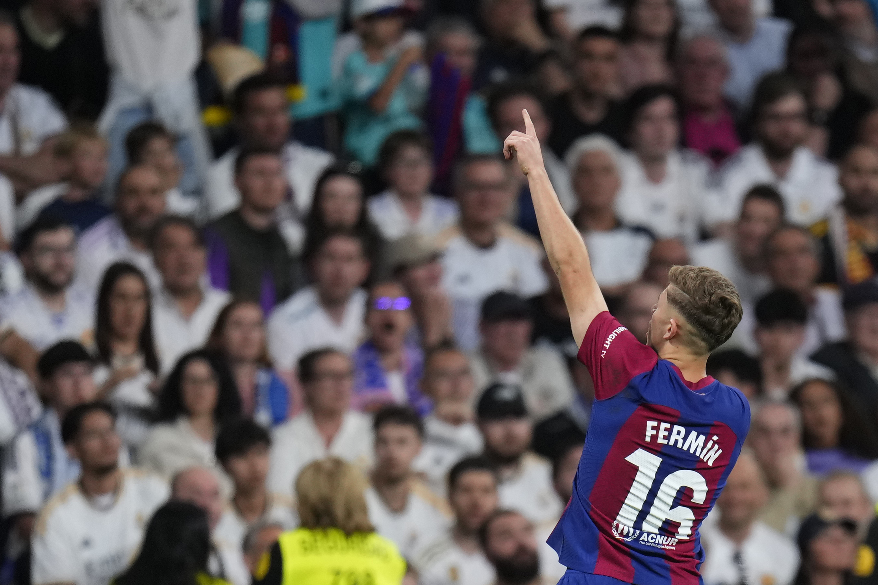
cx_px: 439
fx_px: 9755
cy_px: 292
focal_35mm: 400
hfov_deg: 5.2
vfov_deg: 3.4
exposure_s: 1/2000
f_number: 2.8
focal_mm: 400
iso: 2000
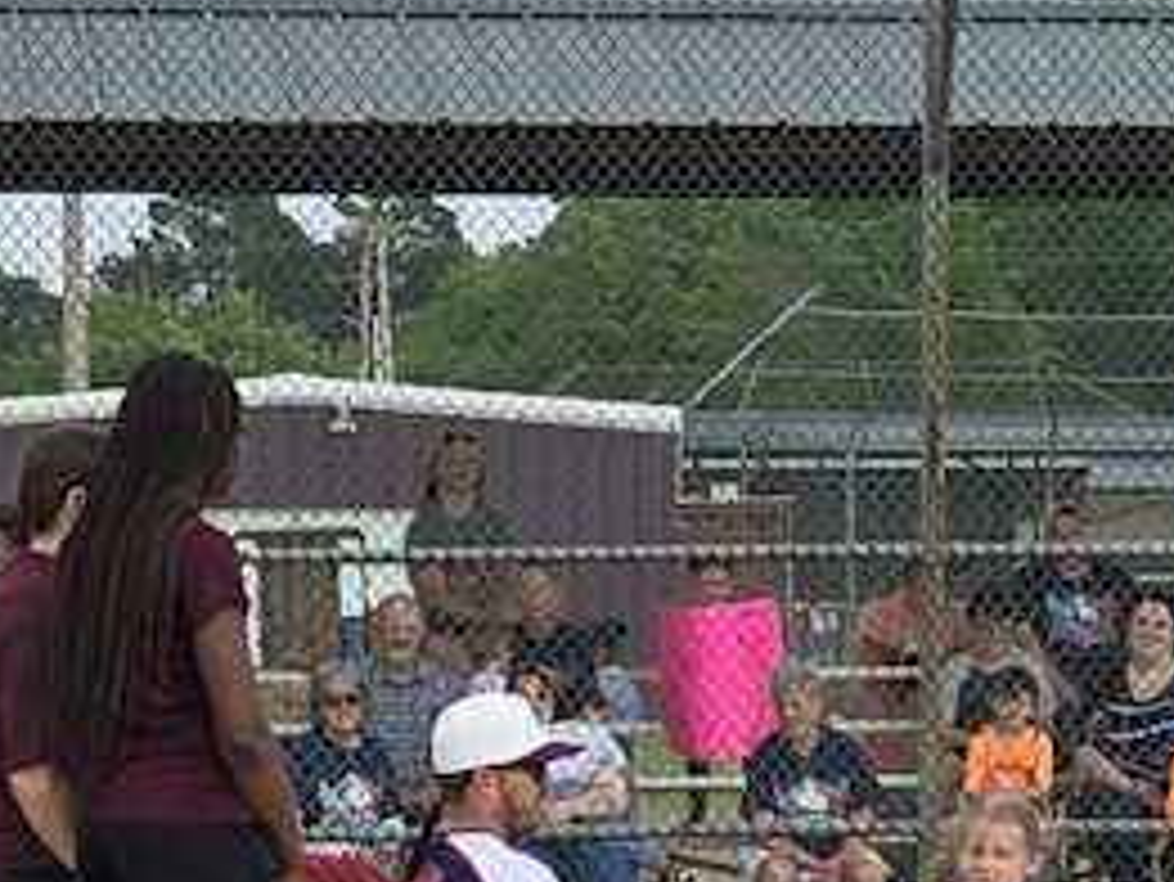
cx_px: 1403
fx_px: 2986
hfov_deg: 20.8
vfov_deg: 16.2
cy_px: 1040
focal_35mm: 88
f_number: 1.8
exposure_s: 1/934
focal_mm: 5.4
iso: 25
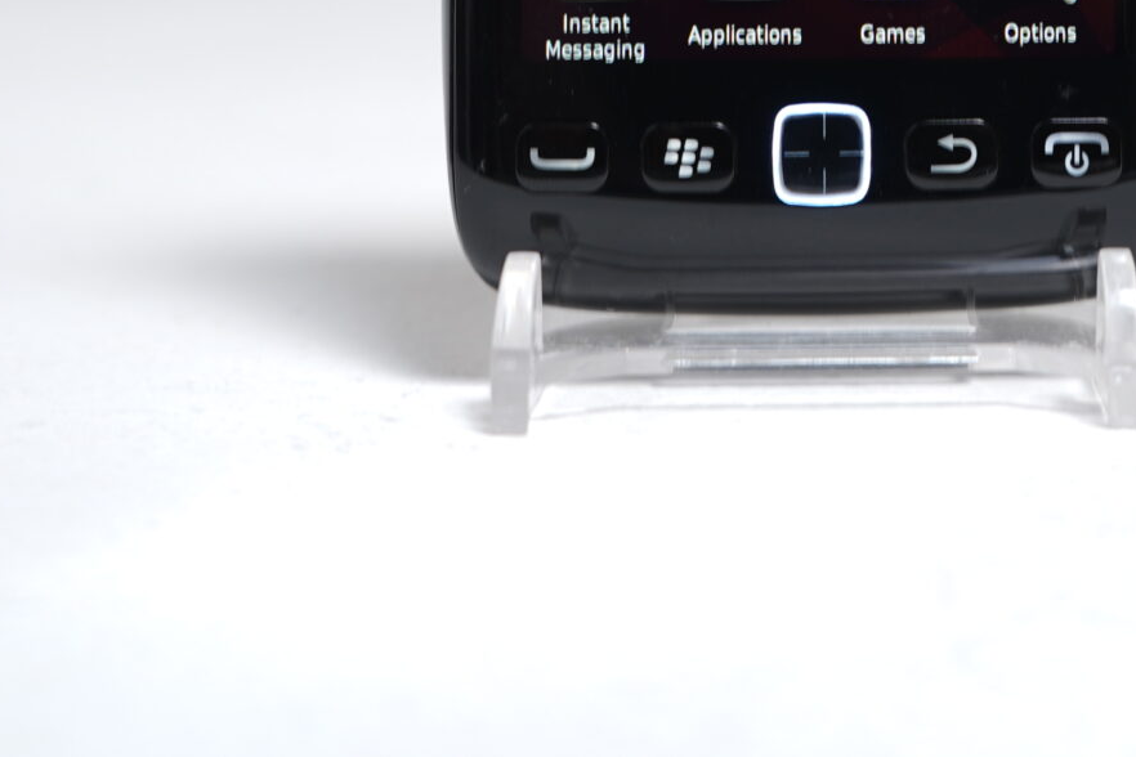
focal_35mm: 90
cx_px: 957
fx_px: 2840
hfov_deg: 22.2
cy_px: -341
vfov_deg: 14.3
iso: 64
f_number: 5
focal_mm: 31
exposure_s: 1/4
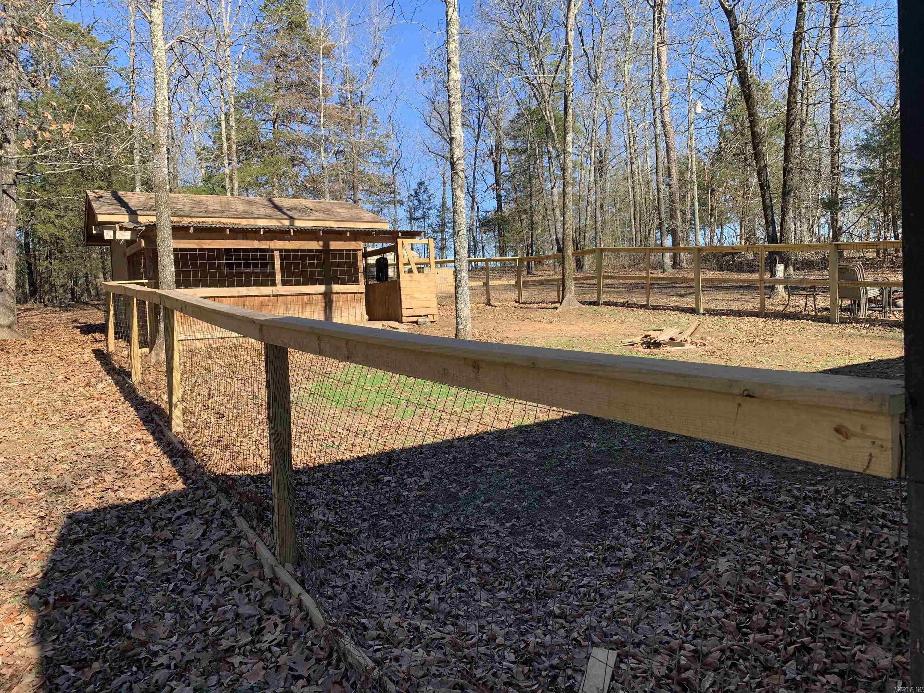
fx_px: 694
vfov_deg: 53.1
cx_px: 462
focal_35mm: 26
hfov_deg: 67.3
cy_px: 346
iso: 25
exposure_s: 1/802
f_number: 1.8
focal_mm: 4.25
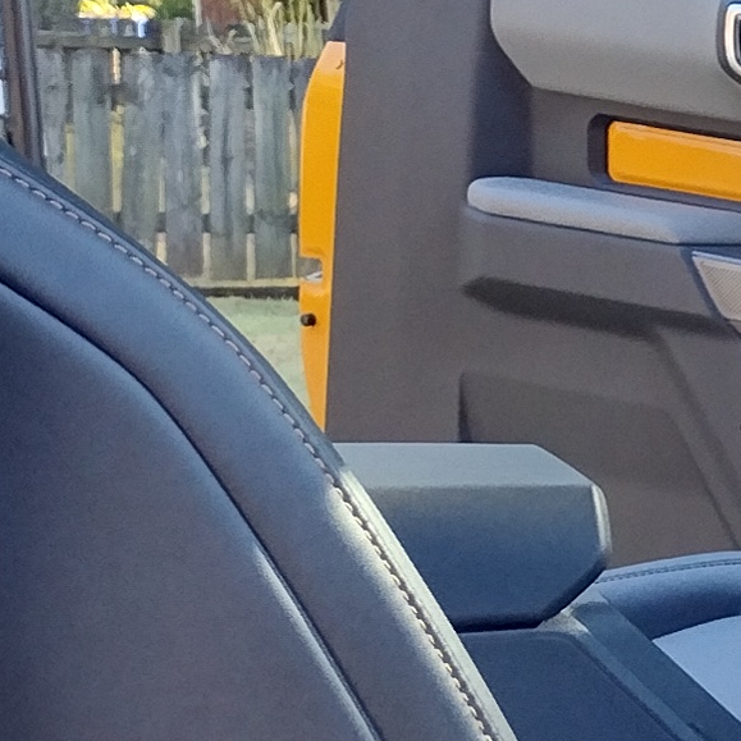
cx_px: 1799
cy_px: 367
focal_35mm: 165
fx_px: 3996
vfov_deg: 10.6
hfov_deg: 9.4
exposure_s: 1/132
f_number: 1.7
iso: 100
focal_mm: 4.71
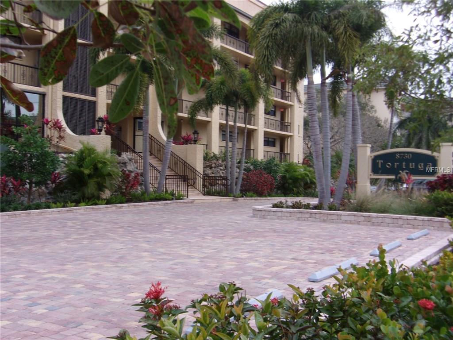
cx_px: 226
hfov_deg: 44.8
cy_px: 170
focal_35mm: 42
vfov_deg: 34.3
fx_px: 550
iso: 80
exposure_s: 1/70
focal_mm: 7.6
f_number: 3.7
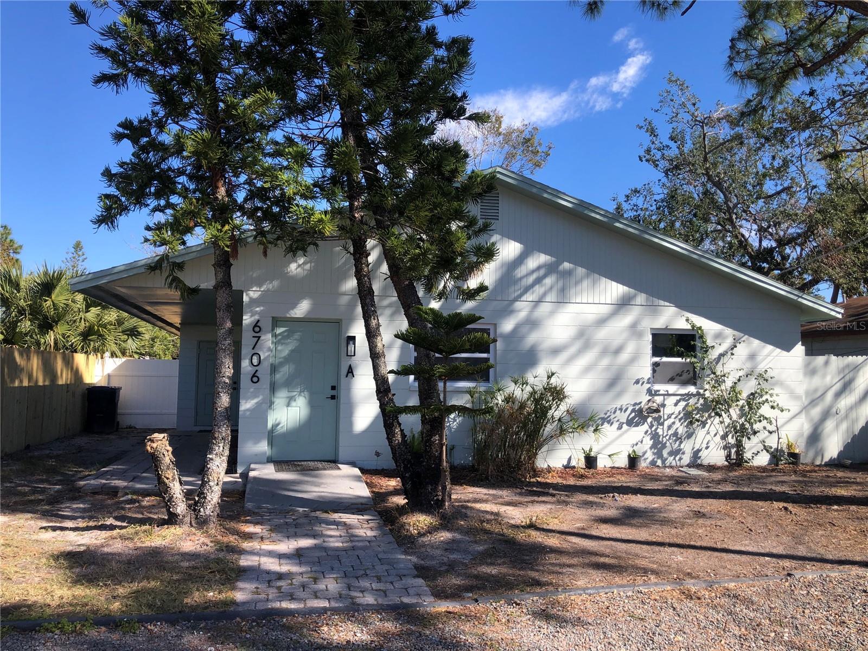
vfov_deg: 49.7
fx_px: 702
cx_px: 434
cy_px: 326
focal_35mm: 28
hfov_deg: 63.4
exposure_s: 1/1143
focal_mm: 3.99
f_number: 1.8
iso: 20
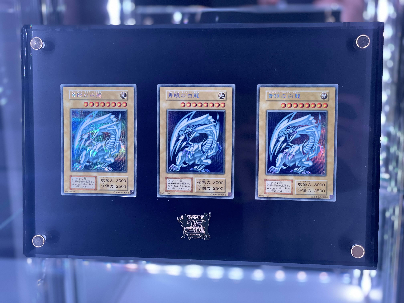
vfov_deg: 28.0
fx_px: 607
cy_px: 152
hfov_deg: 36.8
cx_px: 202
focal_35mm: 52
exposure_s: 1/35
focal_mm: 6
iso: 320
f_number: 2
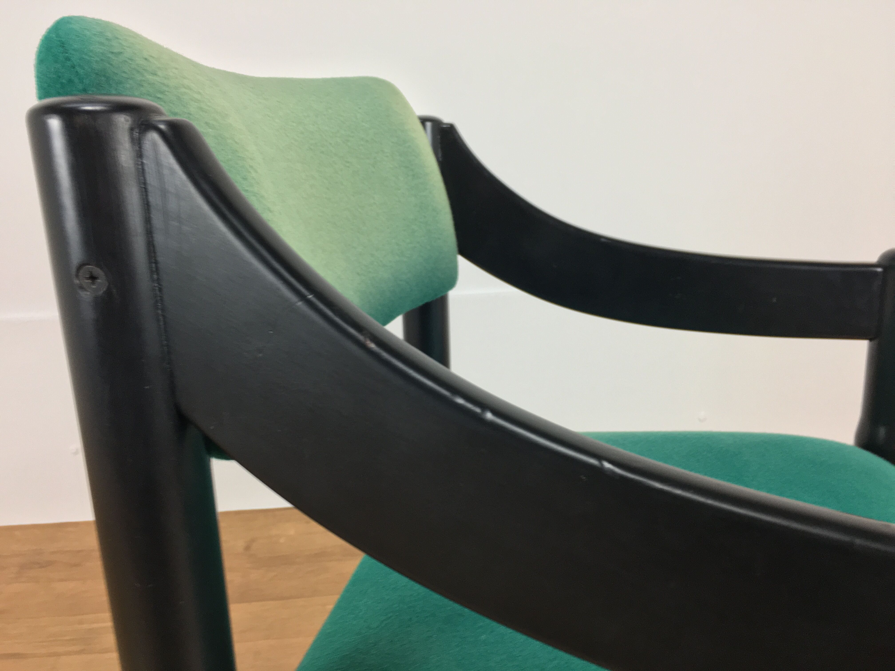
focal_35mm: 29
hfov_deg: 61.7
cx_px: 448
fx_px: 750
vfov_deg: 48.2
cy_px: 336
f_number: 2.2
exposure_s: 1/33
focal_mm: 4.15
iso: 64
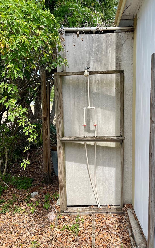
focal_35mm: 27
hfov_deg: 46.0
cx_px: 83
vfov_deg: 68.4
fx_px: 183
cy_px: 125
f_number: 1.6
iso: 32
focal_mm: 5.1
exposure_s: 1/985
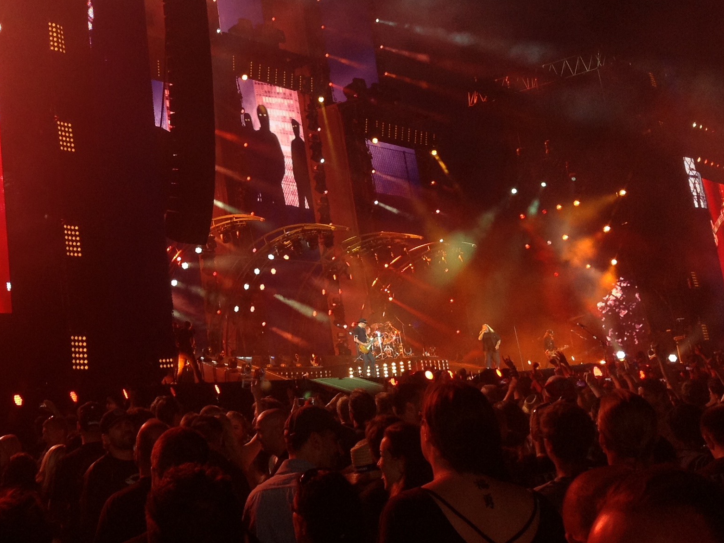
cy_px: 129
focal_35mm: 58
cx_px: 135
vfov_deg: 24.9
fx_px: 1213
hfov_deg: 32.3
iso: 64
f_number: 2.4
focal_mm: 4.28
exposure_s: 1/60
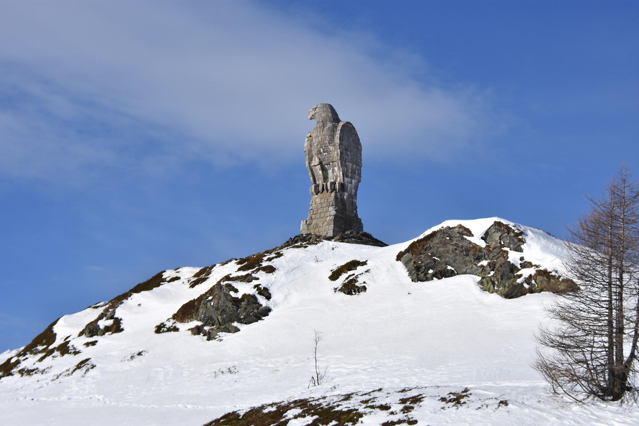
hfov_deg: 20.0
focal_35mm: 102
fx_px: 1811
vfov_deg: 13.4
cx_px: 320
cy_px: 213
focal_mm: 68
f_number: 7.1
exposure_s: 1/800
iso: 100
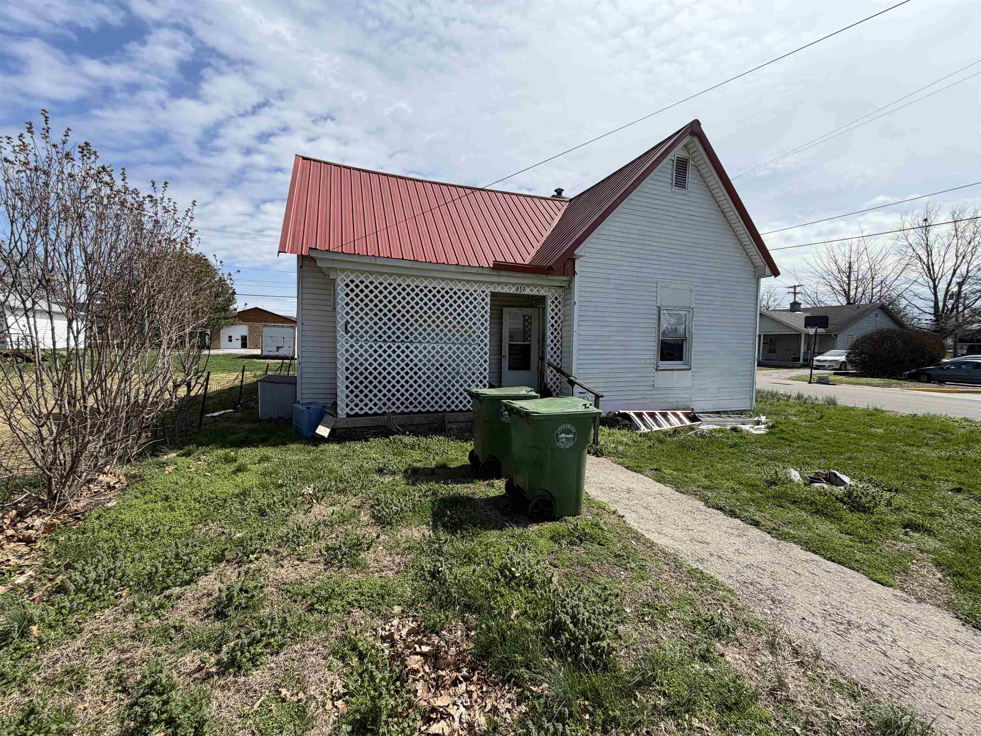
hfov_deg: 102.1
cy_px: 368
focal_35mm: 14
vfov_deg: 85.7
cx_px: 490
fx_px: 397
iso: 20
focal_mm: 2.22
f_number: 2.2
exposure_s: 1/955
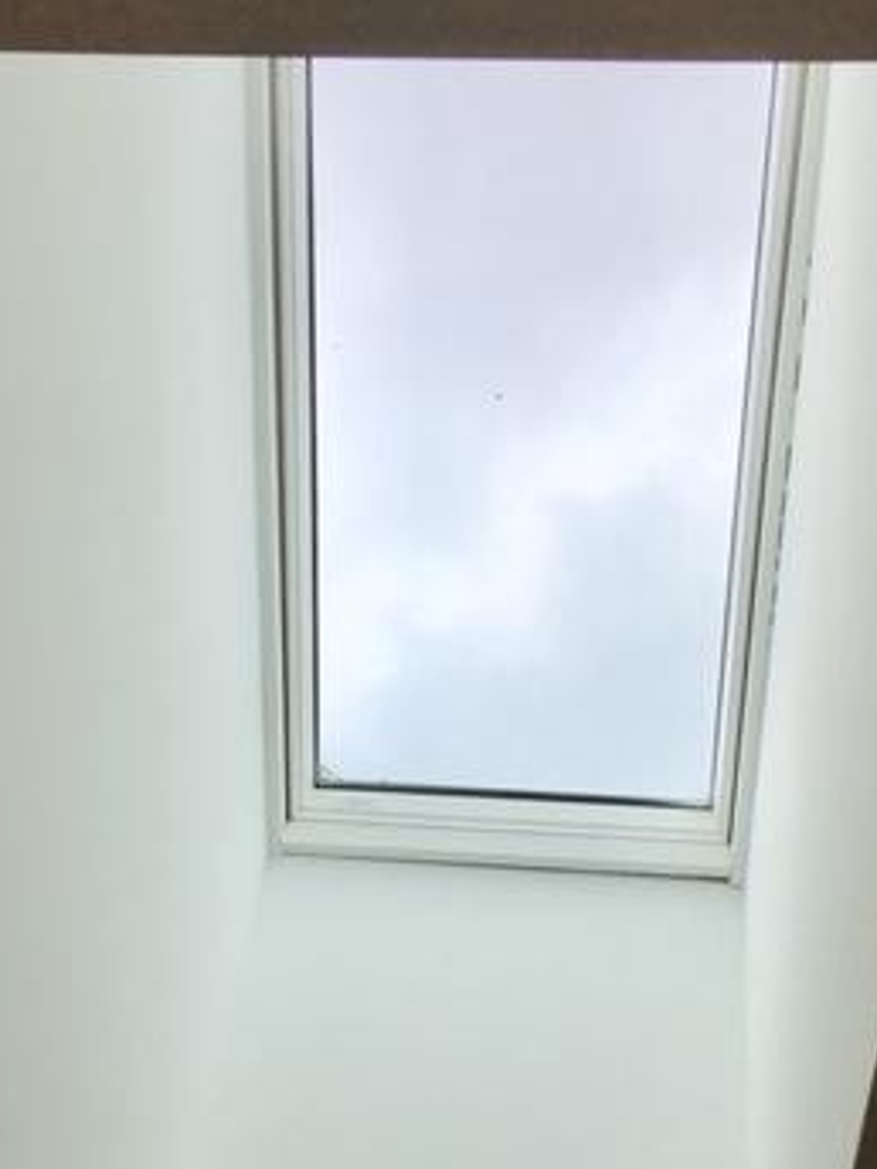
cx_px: 452
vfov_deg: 34.9
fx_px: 1824
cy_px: 843
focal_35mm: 54
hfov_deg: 27.0
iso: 25
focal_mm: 4.15
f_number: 2.2
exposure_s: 1/620
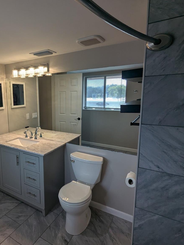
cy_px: 120
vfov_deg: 76.4
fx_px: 156
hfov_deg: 57.9
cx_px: 46
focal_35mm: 22
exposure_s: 1/152
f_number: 2.2
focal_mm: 2.35
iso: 74
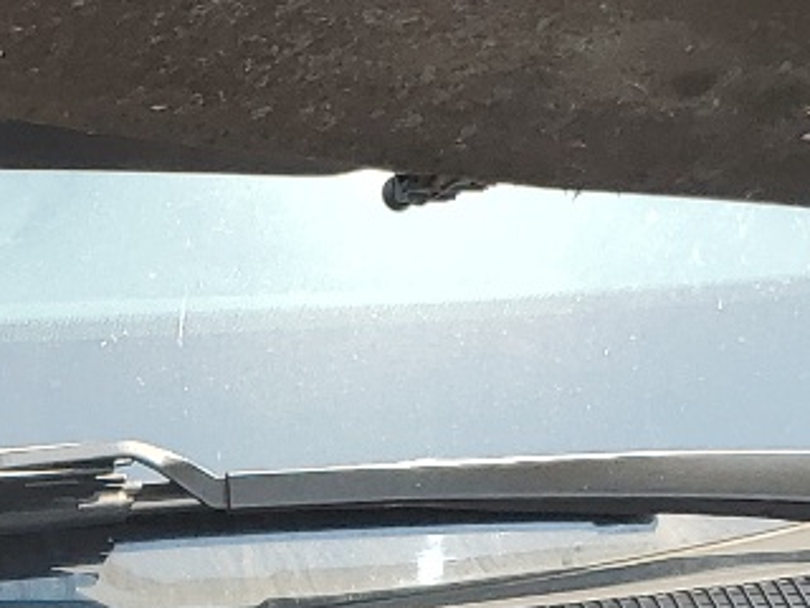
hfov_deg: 14.6
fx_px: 3042
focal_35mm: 130
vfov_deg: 9.9
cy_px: 1497
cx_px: -223
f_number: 1.5
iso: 50
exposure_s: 1/1111
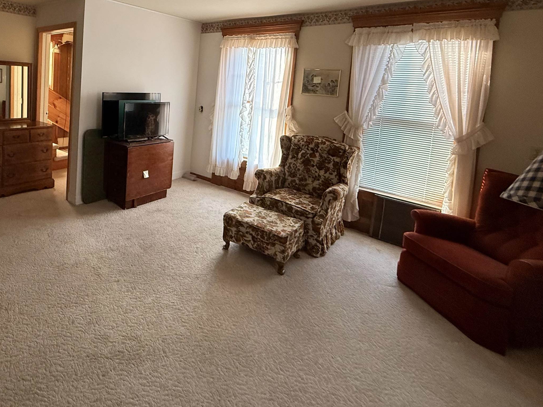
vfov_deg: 60.2
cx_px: 155
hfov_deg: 74.9
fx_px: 329
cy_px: 105
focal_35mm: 21
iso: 320
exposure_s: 1/99
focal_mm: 2.22
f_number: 2.2
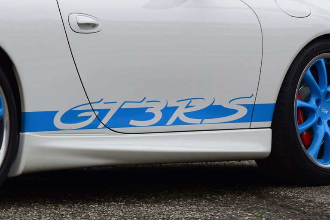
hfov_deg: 6.9
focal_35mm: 300
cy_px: 110
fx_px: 2751
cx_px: 165
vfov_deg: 4.6
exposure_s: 1/250
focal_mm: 200
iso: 400
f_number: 10
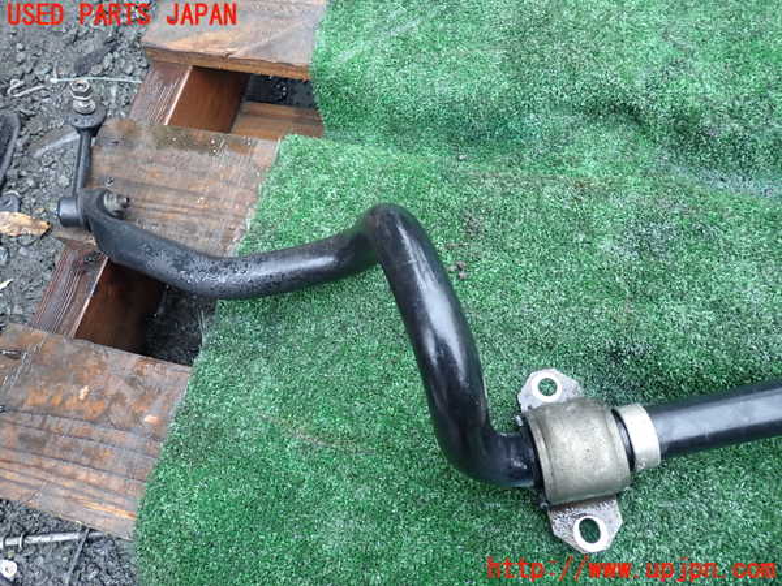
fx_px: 565
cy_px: 293
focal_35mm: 25
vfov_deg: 54.9
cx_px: 391
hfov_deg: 69.4
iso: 250
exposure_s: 1/30
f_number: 2
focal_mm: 4.5
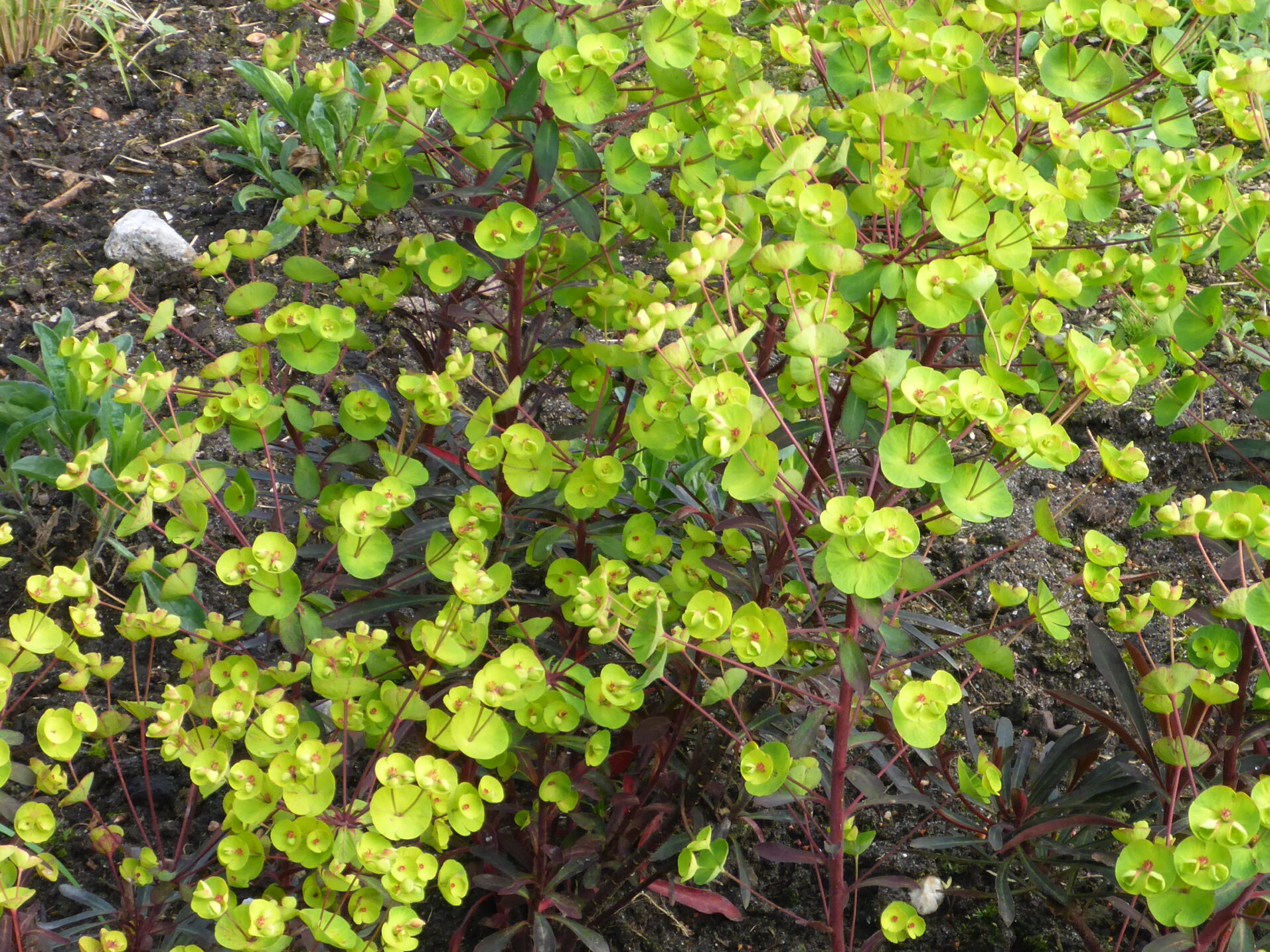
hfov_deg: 22.4
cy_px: 503
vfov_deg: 17.0
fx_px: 3191
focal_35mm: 87
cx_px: 849
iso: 200
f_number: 5.2
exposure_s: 1/80
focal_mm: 11
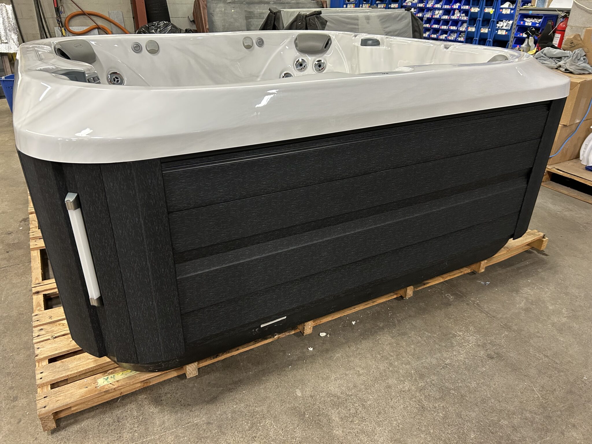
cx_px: 296
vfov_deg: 53.1
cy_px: 222
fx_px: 445
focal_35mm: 26
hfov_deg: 67.3
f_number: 1.5
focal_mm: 5.7
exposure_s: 1/60
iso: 250
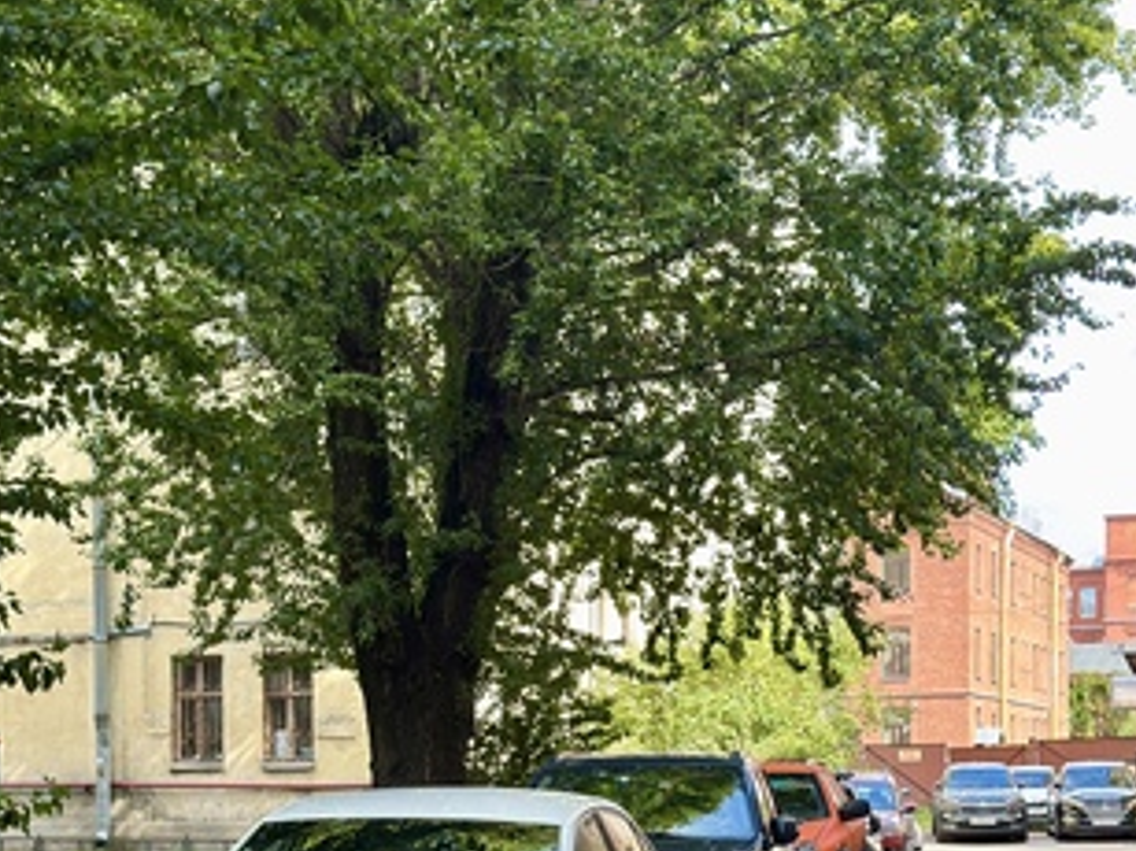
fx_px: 2493
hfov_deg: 25.5
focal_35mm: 76
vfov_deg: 19.0
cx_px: 366
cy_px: 796
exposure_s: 1/311
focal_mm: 6.76
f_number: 1.78
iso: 100
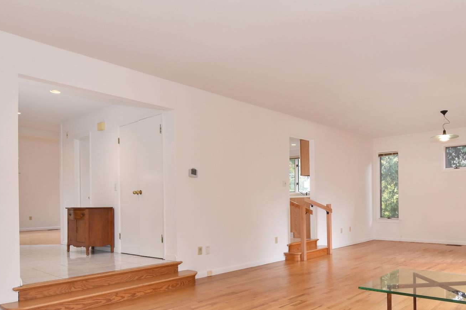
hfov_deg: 68.3
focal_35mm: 26
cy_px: 208
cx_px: 302
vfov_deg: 49.0
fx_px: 334
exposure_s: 1/25
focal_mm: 11
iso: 640
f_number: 11
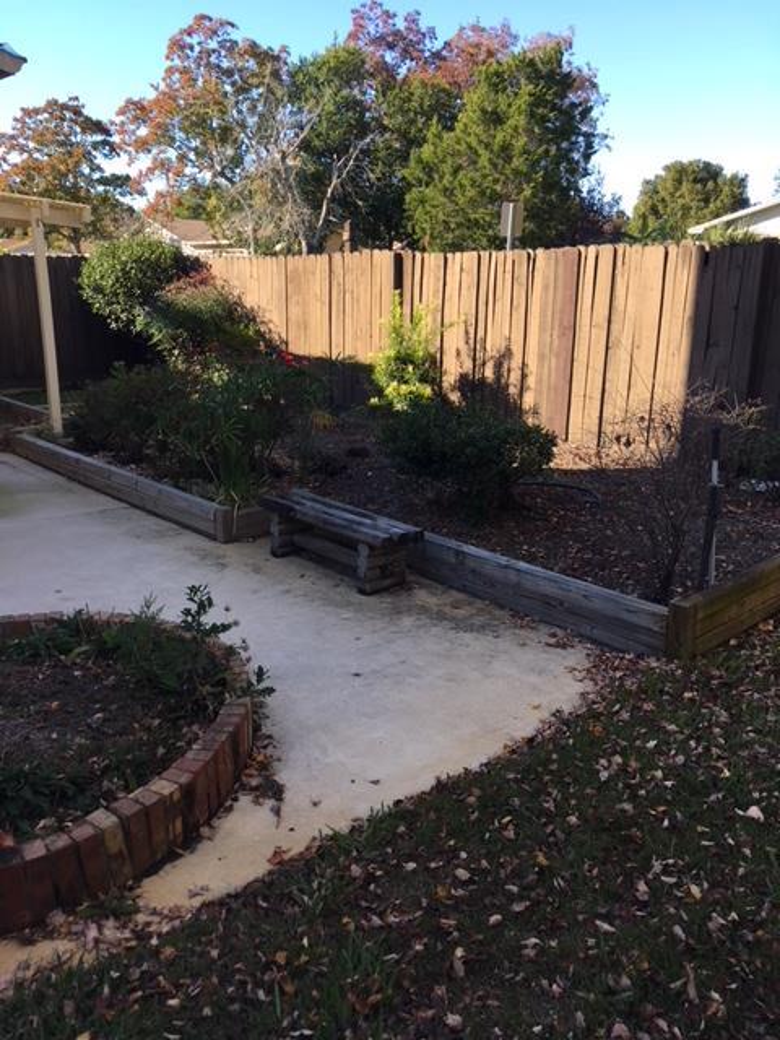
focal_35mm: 29
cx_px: 390
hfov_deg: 48.2
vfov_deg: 61.7
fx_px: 871
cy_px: 520
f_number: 2.2
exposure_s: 1/373
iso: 25
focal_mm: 4.15
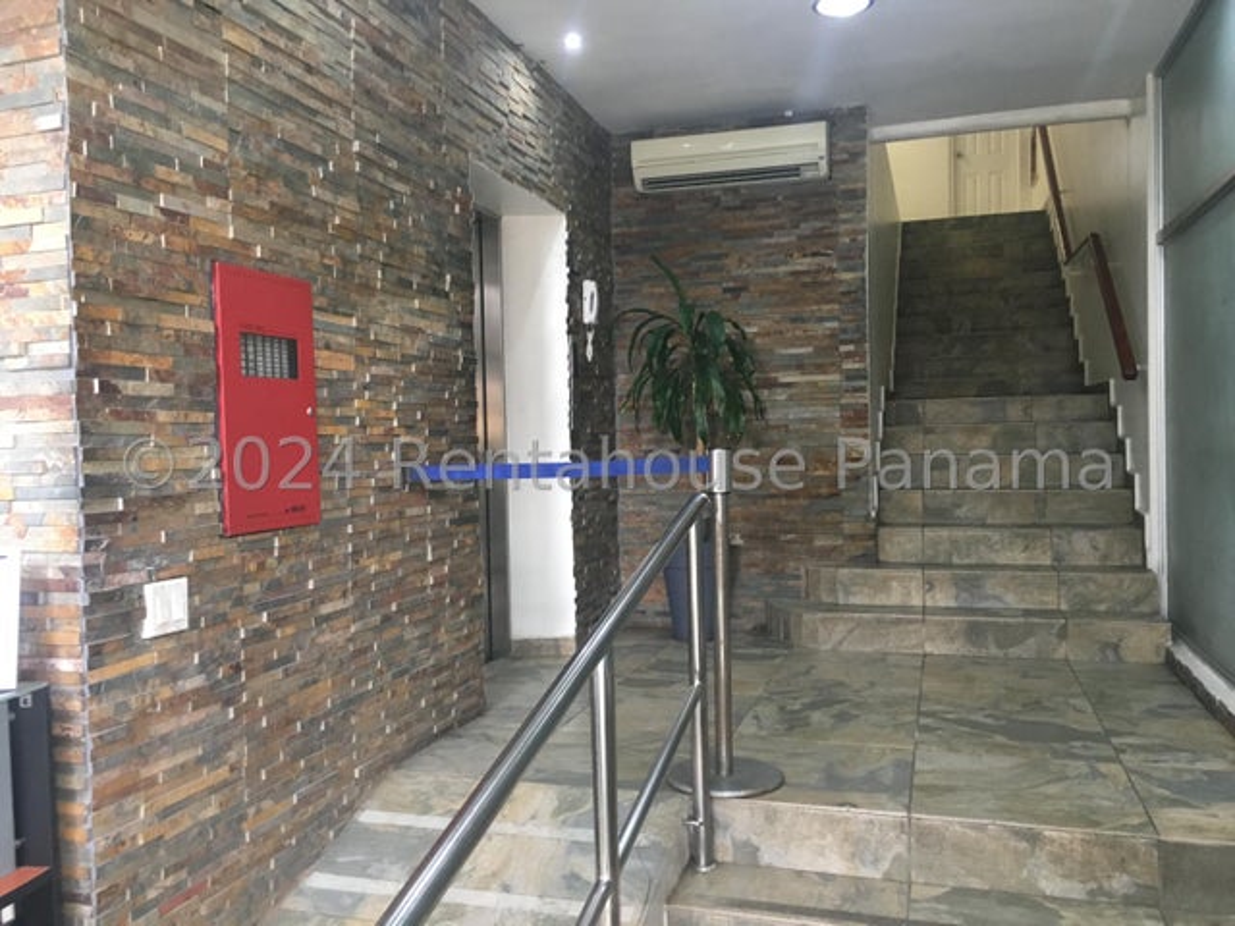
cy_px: 463
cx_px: 618
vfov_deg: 48.2
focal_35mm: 29
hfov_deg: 61.7
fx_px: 1035
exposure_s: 1/30
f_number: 2.2
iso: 125
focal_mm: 4.15
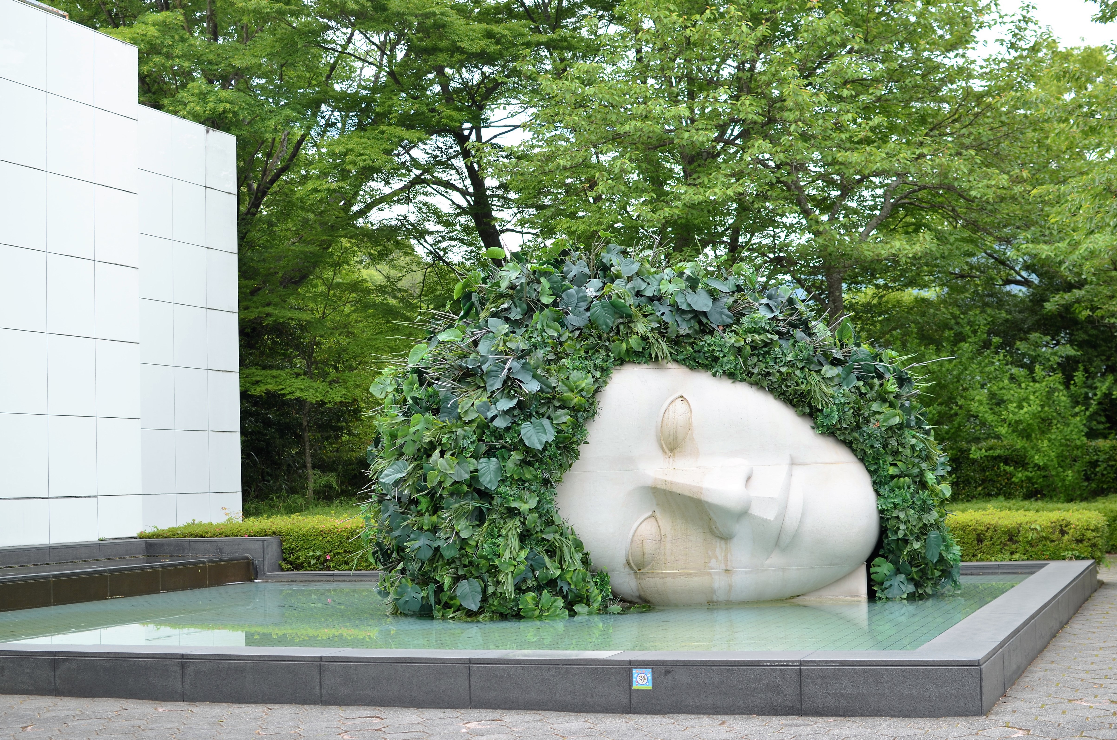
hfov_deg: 37.3
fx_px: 1657
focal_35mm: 54
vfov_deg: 25.2
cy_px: 375
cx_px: 557
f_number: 3.5
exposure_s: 1/200
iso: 100
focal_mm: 35
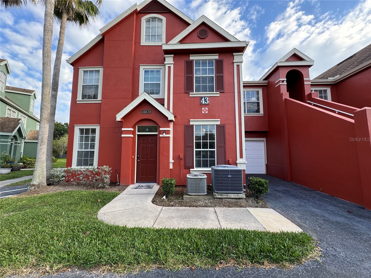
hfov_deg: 102.1
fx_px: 150
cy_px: 139
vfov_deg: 85.7
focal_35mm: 14
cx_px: 186
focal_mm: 2.22
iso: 40
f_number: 2.2
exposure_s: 1/221
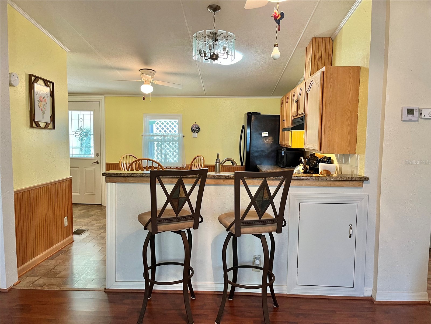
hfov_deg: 67.3
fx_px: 324
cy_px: 162
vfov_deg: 53.1
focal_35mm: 26
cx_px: 216
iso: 125
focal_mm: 5.1
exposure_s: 1/60
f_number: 1.6
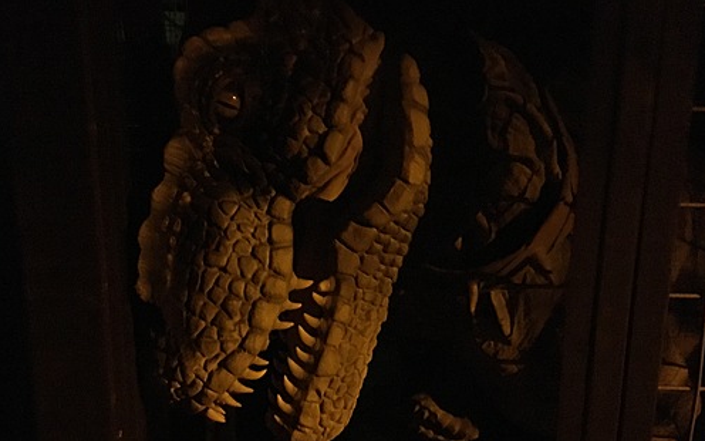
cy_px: 265
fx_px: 596
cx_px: 354
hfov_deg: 61.2
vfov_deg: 40.4
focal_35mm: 31
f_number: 2.2
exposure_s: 1/15
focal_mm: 4.15
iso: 2000
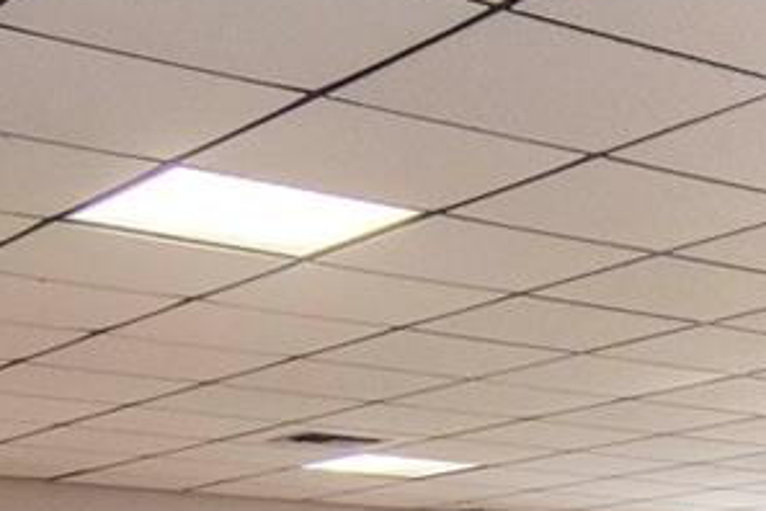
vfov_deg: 13.4
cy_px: 720
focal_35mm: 97
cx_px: 818
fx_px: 2064
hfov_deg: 20.2
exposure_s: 1/80
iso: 500
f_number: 8
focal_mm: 12
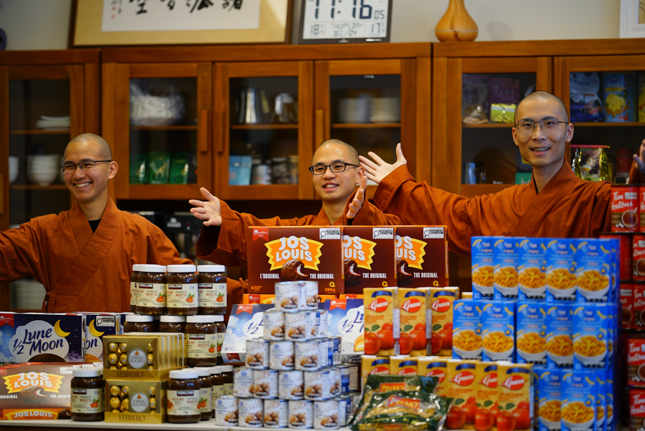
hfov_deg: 15.2
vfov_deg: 10.2
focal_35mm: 135
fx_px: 2420
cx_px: 322
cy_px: 216
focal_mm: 135
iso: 400
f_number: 1.8
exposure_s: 1/125
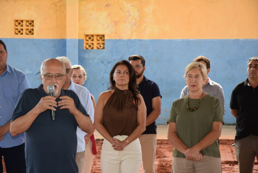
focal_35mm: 105
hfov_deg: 19.4
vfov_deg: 13.1
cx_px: 129
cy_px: 86
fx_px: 753
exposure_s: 1/125
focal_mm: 70
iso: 450
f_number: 5.6
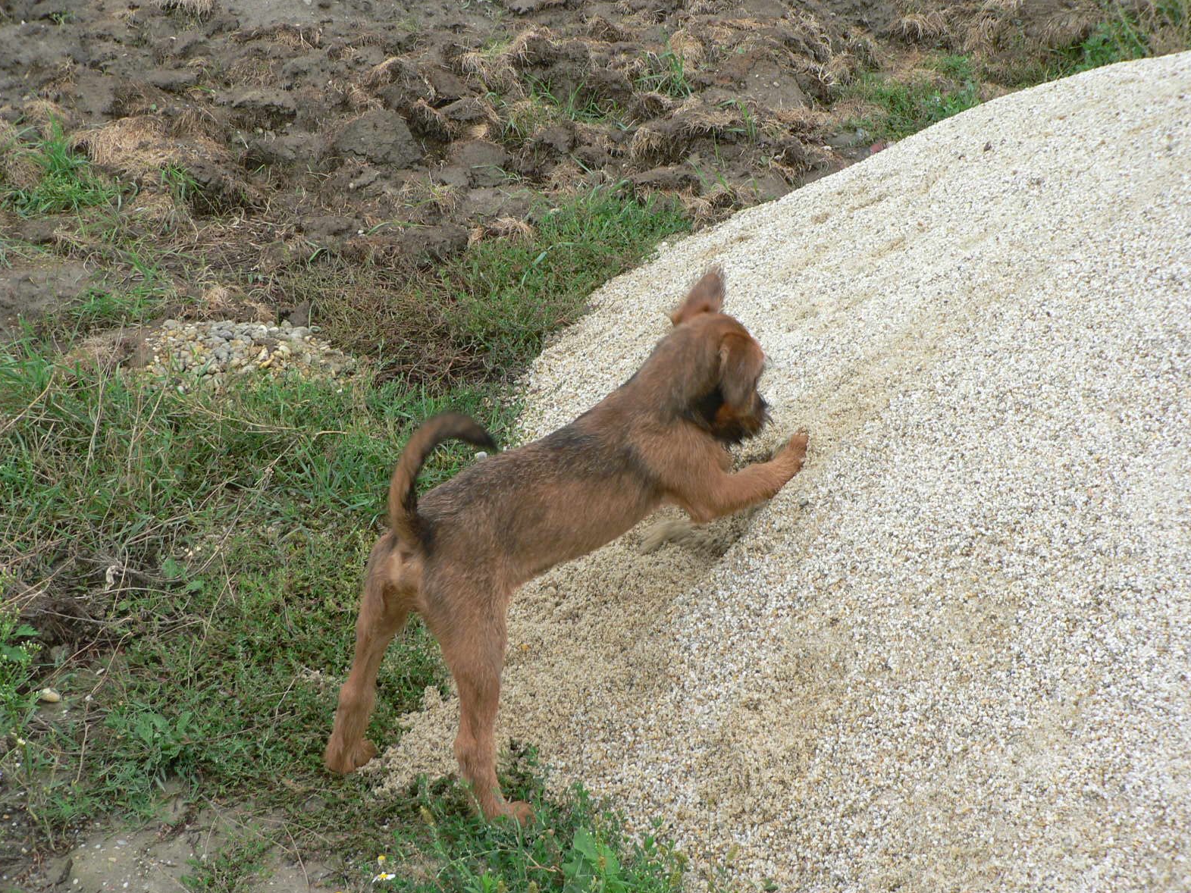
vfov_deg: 26.6
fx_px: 1892
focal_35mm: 55
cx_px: 587
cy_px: 441
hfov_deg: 34.9
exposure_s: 1/60
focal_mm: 8.9
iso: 80
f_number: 2.8
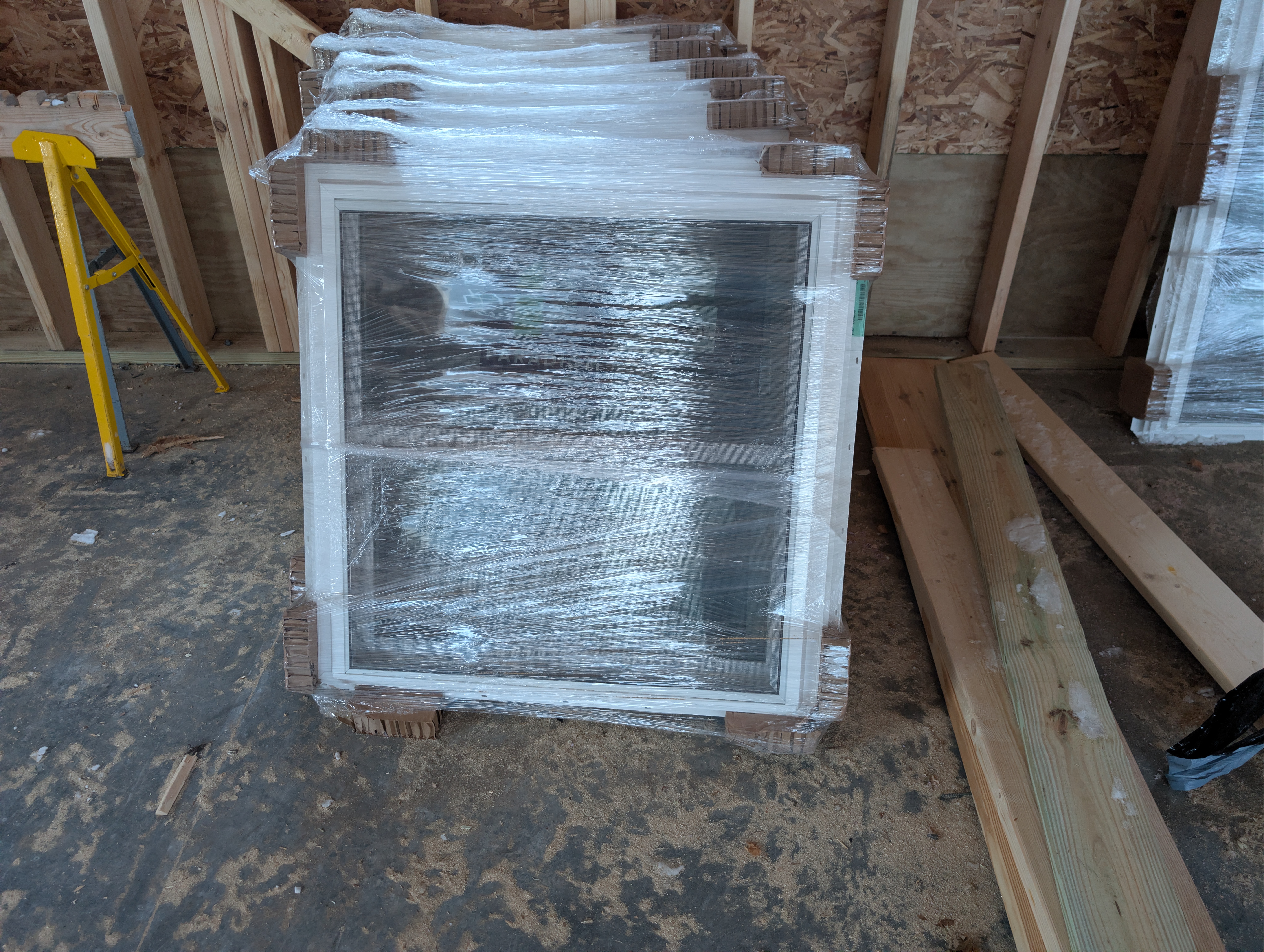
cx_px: 632
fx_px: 878
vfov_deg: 56.9
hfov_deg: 71.5
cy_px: 476
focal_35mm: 24
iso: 805
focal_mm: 6.9
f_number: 1.68
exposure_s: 1/98.3
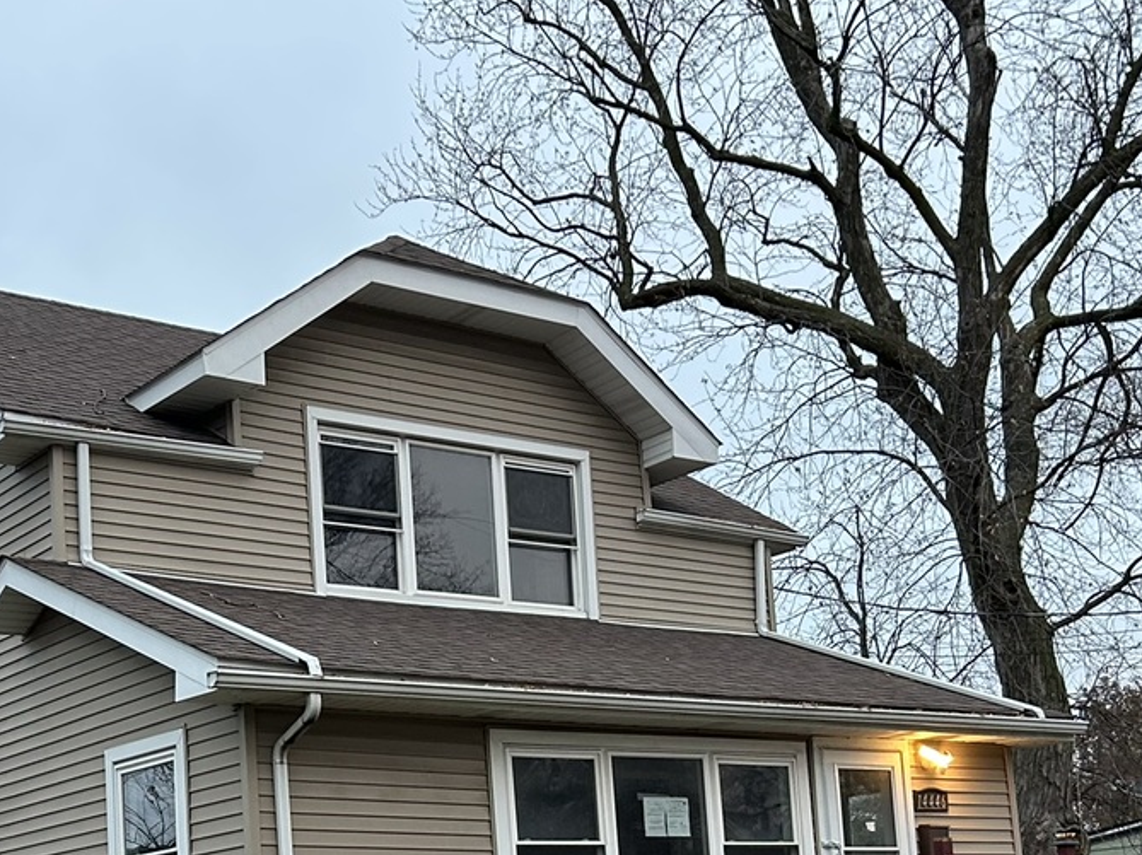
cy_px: 824
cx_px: 348
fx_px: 1846
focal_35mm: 56
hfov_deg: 33.9
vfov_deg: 25.0
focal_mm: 5.7
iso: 125
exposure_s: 1/101
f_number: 1.5
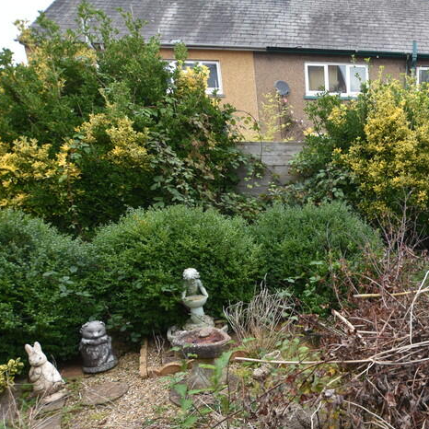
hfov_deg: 49.3
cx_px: 406
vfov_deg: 56.6
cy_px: 269
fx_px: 393
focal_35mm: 28
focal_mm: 10
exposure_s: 1/100
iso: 200
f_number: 5
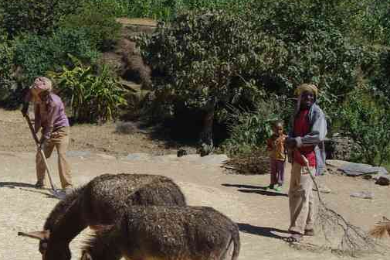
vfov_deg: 14.1
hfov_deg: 20.8
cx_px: 68
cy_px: 111
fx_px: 1050
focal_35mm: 97
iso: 200
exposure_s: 1/125
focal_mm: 32.5
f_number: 11
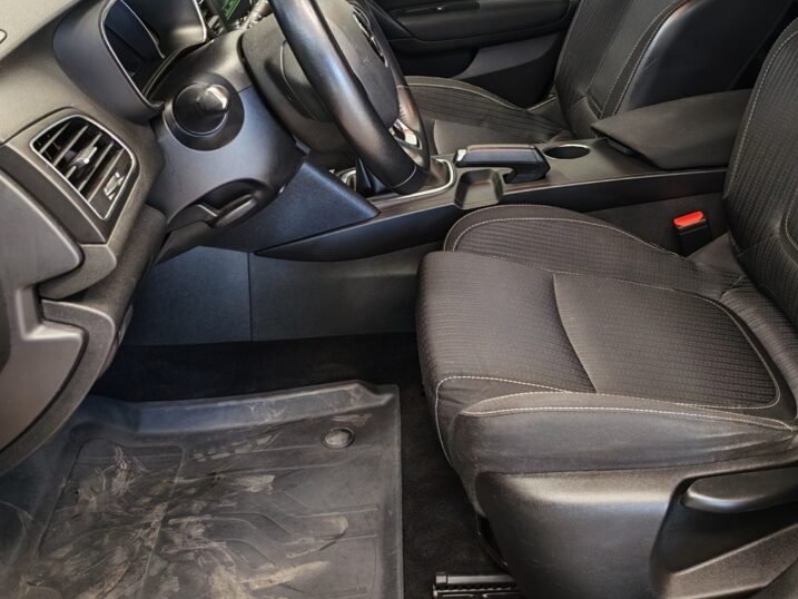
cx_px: 499
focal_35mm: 40
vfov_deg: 35.4
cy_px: 174
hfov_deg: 46.4
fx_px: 922
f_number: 1.6
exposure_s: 1/50
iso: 250
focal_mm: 5.4
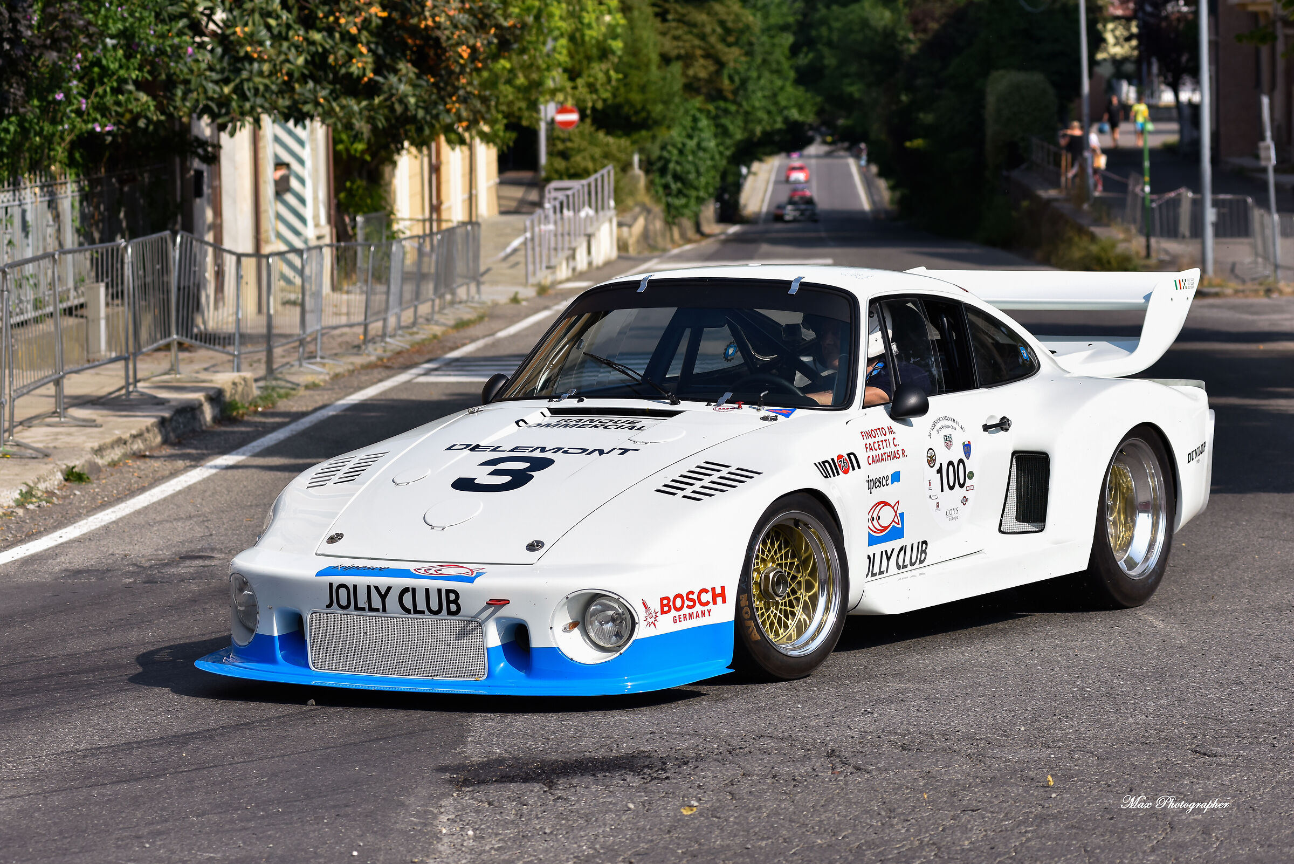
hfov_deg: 22.1
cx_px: 647
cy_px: 432
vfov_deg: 14.9
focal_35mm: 92
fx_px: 3308
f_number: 5.6
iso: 400
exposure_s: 1/2500
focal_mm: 92
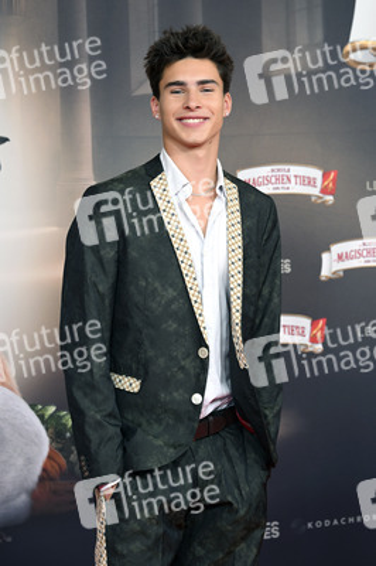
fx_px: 1177
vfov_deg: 27.0
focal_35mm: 75
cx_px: 188
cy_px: 283
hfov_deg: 18.2
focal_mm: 75
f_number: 6.3
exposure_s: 1/160
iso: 800
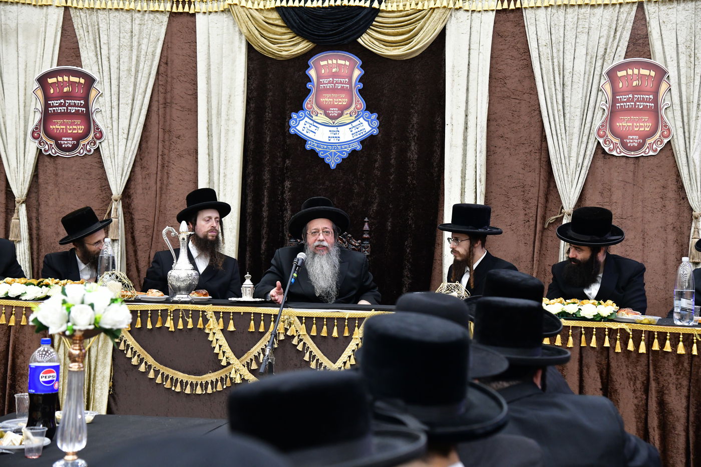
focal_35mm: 65
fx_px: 1265
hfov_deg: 31.0
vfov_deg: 20.9
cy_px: 234
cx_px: 350
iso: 2500
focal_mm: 65
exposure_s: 1/100
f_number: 5.6
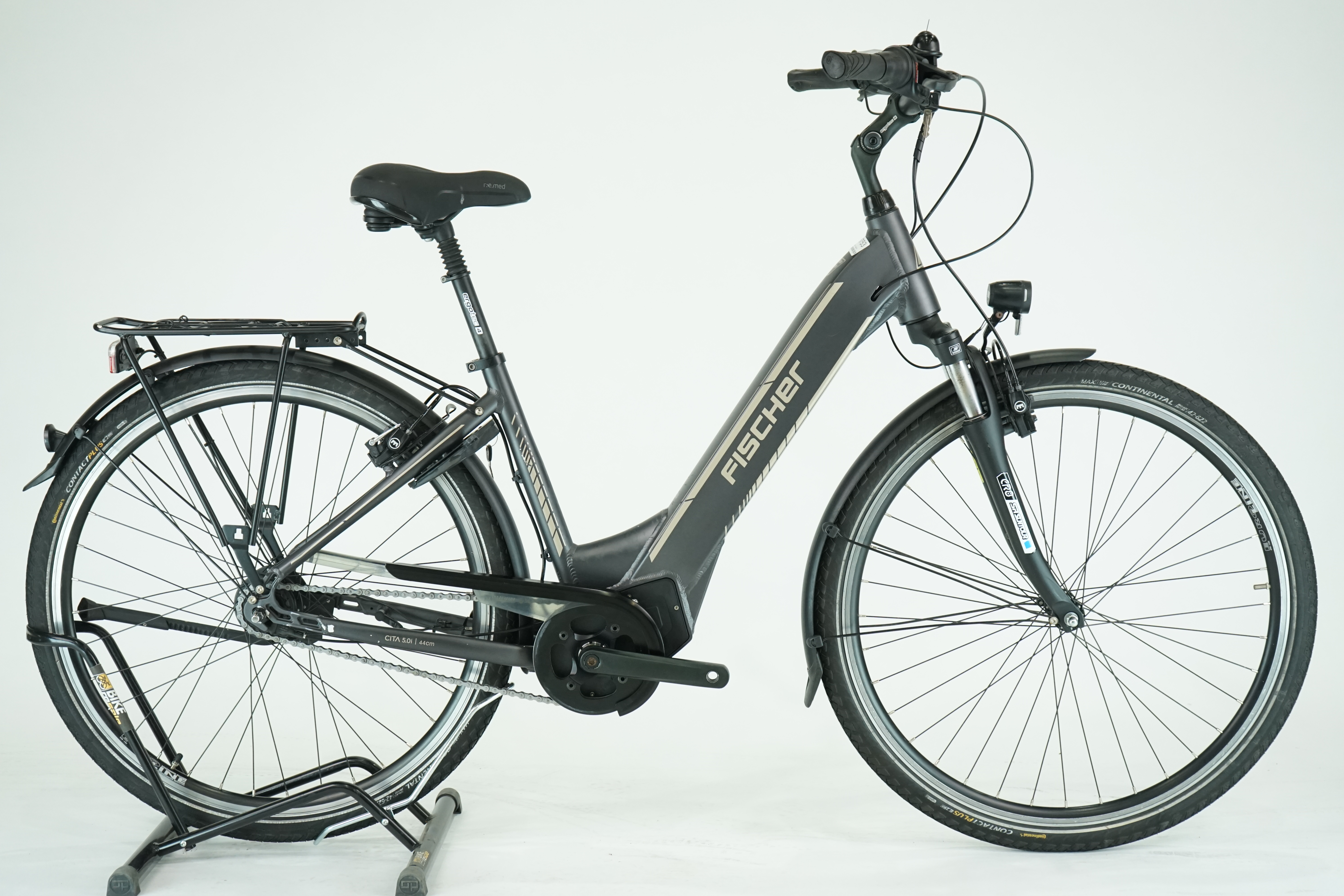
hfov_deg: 36.9
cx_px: 672
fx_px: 2016
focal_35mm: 54
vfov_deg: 25.1
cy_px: 448
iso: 1600
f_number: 5.6
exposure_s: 1/200
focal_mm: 54
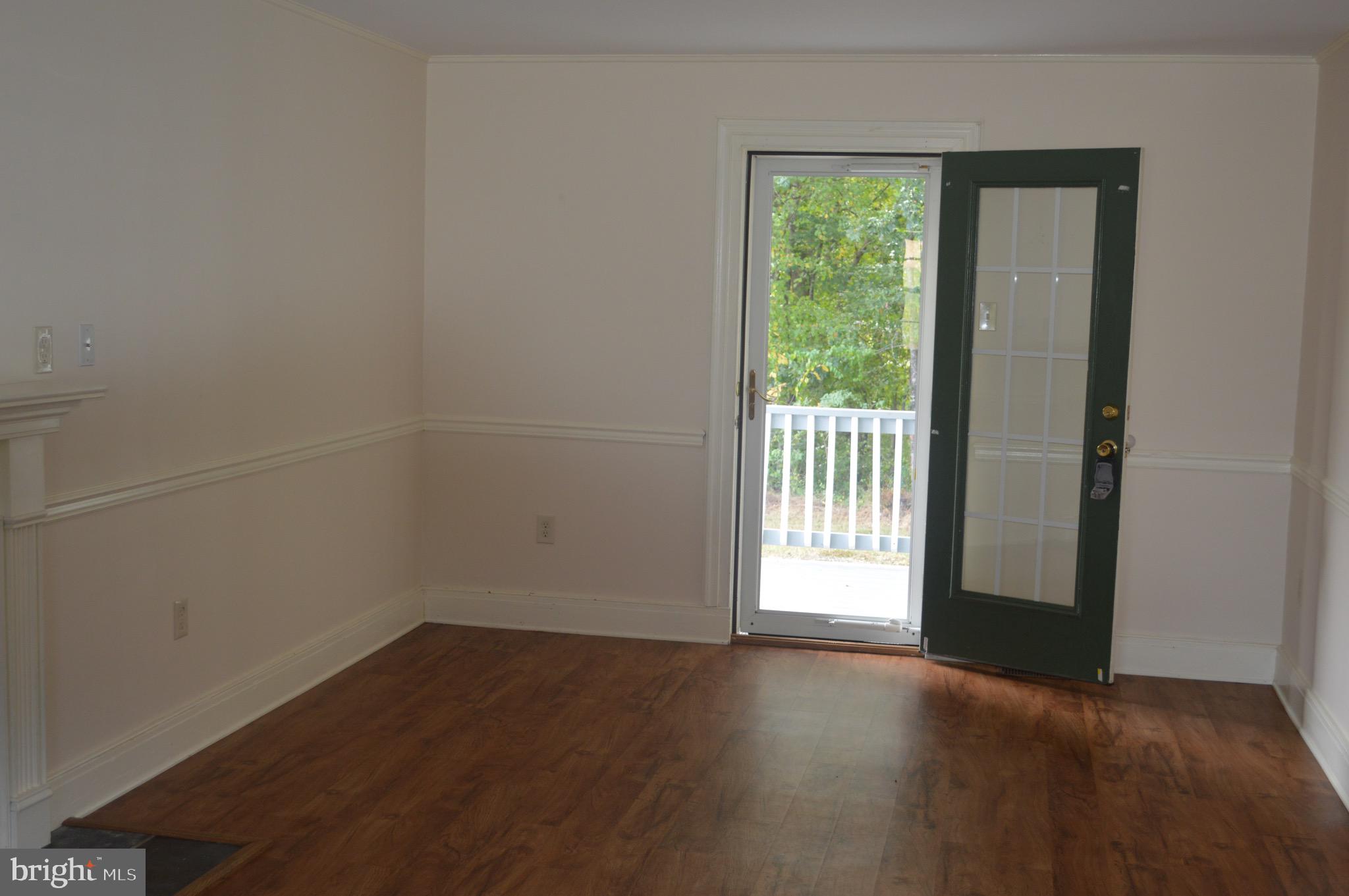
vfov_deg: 31.8
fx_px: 1572
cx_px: 674
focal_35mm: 42
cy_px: 448
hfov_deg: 46.4
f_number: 4.5
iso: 400
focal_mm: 28
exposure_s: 1/60
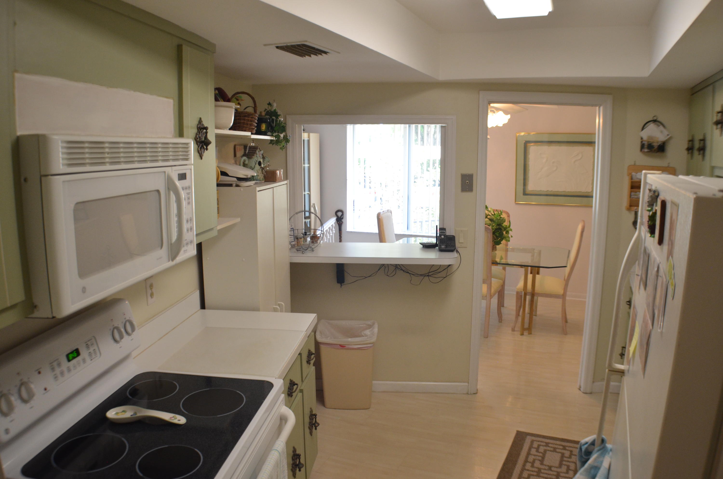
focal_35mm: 36
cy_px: 240
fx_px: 722
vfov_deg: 36.7
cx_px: 362
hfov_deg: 53.2
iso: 800
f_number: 4
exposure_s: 1/60
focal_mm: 24
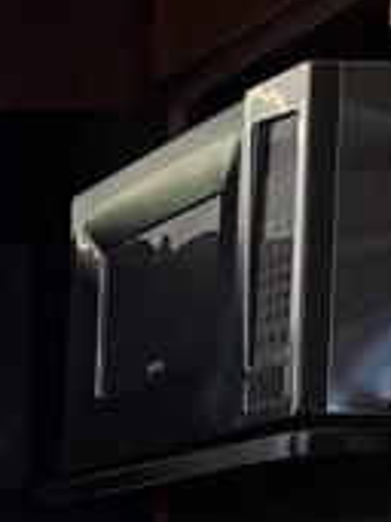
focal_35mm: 144
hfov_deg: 8.8
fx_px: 2171
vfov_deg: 12.9
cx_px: -712
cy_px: 830
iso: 80
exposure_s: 1/510
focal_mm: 6.76
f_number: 1.78
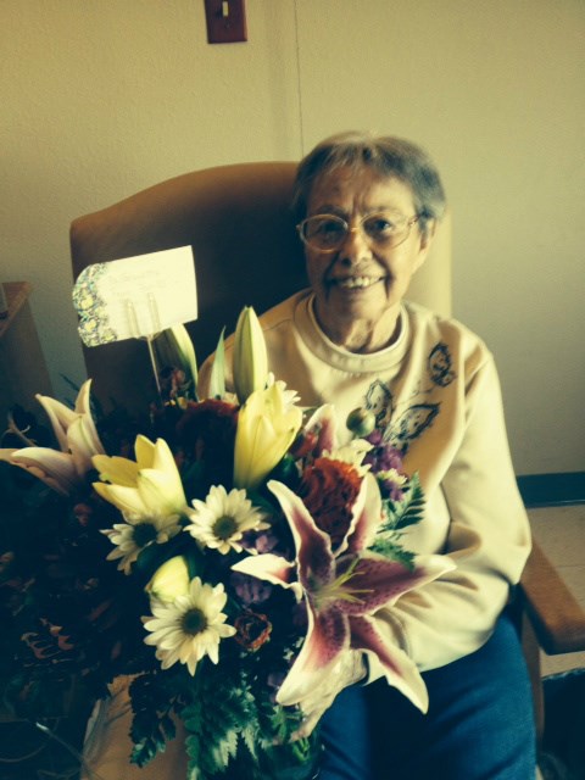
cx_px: 292
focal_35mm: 35
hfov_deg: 40.7
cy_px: 390
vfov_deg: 52.6
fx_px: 789
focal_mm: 4.28
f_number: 2.4
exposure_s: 1/20
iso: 64
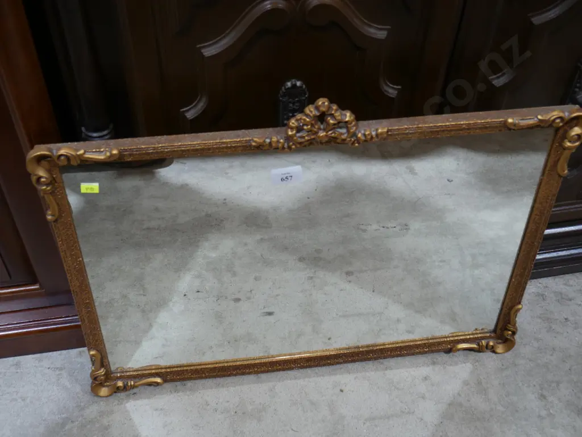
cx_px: 291
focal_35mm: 42
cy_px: 218
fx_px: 706
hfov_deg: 44.8
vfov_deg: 34.4
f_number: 4.6
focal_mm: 21
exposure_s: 1/60
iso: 400
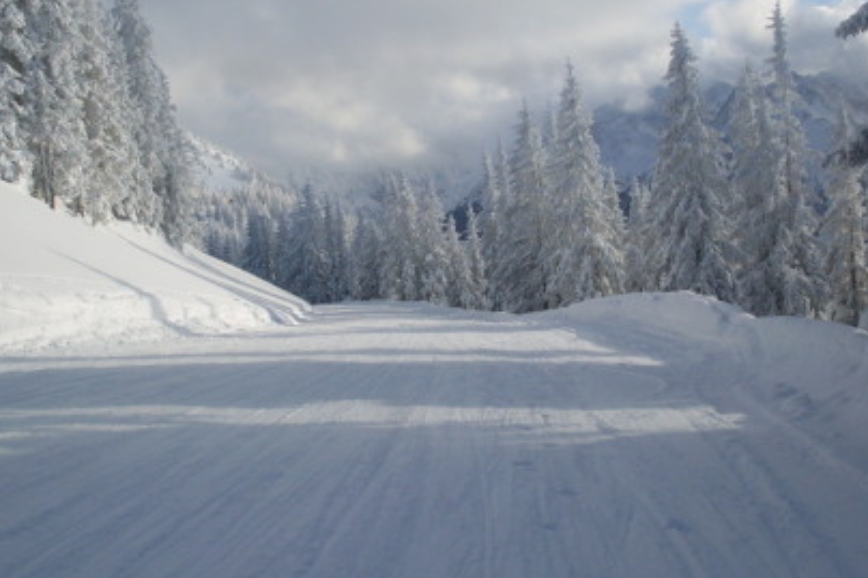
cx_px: 395
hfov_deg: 41.9
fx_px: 1133
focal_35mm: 47
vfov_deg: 28.6
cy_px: 264
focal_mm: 6.3
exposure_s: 1/350
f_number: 8.4
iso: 80
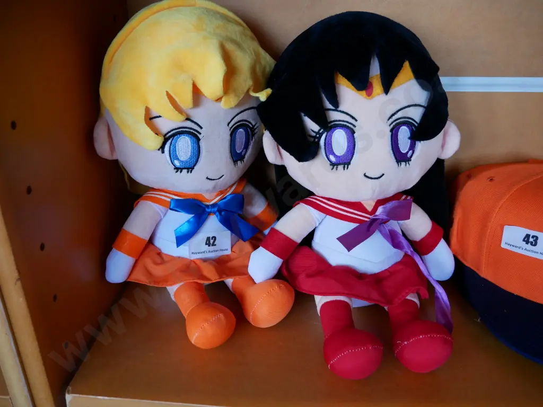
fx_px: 533
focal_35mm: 34
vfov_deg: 41.8
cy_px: 204
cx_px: 272
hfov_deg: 54.0
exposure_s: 1/60
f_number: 3.8
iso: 1000
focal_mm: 17
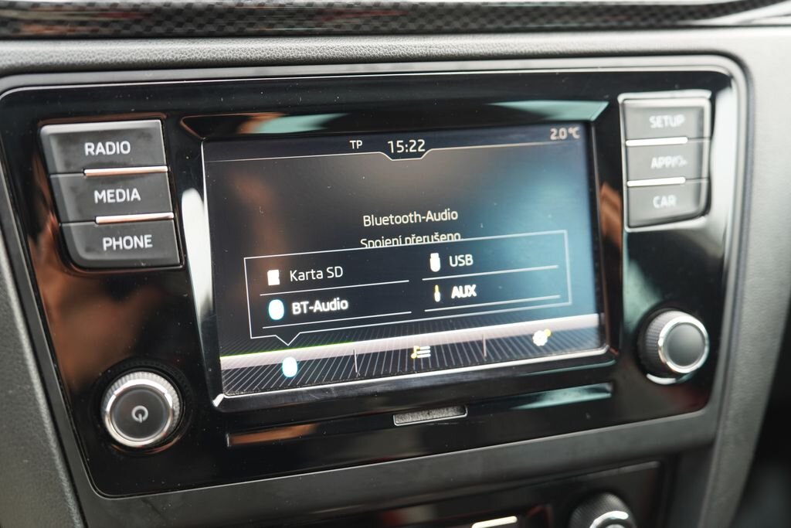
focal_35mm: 38
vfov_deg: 35.1
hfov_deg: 50.7
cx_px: 396
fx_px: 835
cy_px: 264
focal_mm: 38
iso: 1000
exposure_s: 1/40
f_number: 2.8
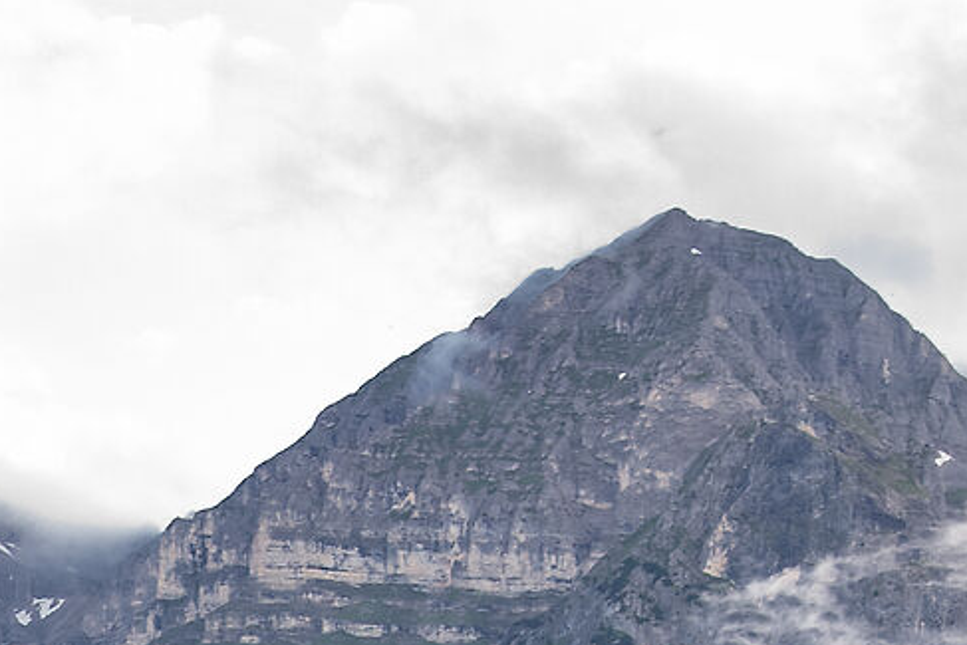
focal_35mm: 138
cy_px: 1453
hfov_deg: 14.2
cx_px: -330
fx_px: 3708
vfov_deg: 9.1
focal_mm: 28
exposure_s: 1/100
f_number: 5.6
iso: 400
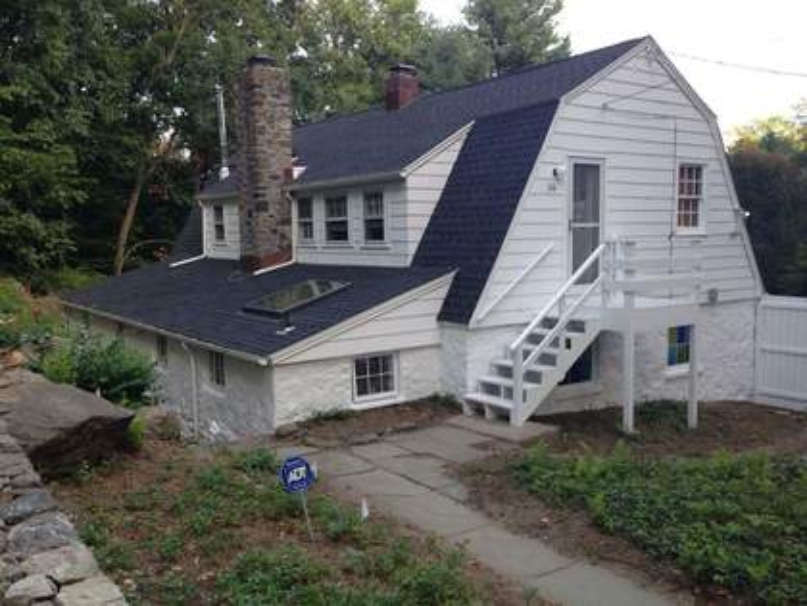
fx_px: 769
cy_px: 303
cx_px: 404
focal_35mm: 33
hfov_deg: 55.4
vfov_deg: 42.9
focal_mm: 4.12
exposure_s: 1/120
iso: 80
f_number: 2.4
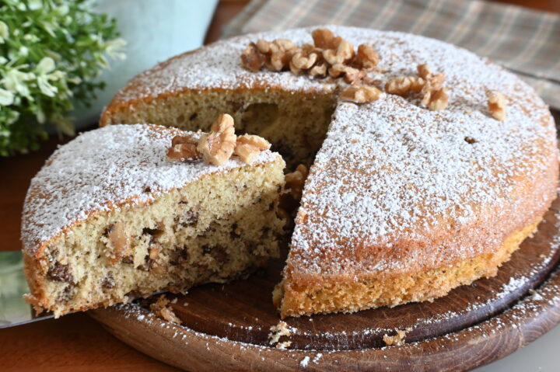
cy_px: 186
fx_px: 1399
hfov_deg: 22.6
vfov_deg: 15.2
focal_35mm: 90
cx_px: 280
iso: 640
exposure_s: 1/10
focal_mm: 60
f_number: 8
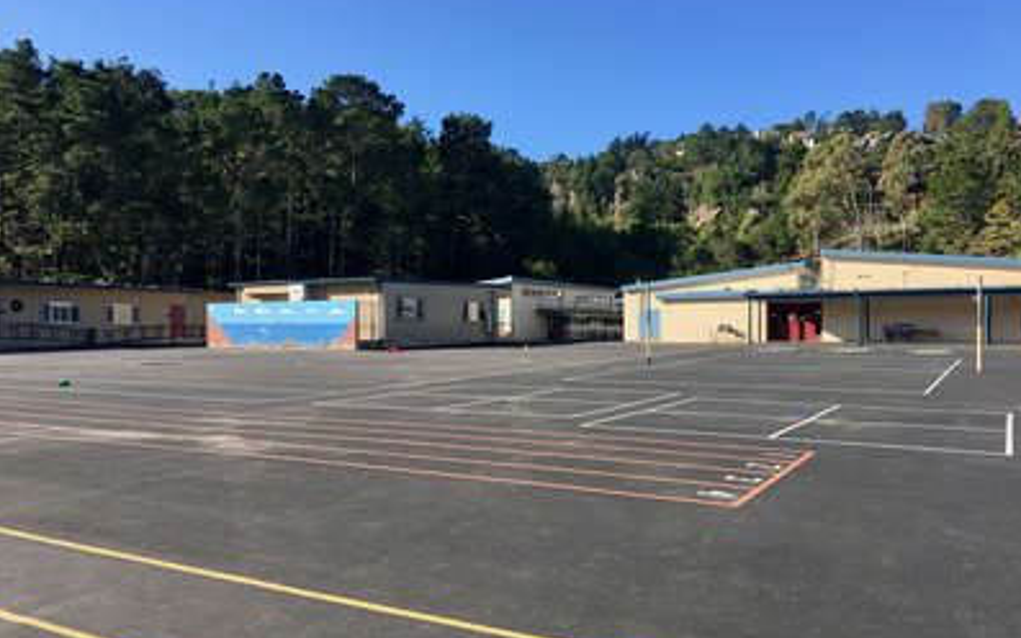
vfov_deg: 40.5
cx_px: 512
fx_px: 862
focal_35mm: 31
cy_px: 352
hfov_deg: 61.2
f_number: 2.2
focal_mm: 4.15
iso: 25
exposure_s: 1/894
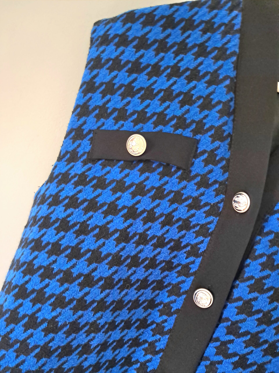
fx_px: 290
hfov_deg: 51.4
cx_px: 140
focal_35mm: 27
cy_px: 186
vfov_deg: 65.3
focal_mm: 4
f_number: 1.8
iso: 800
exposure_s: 1/20
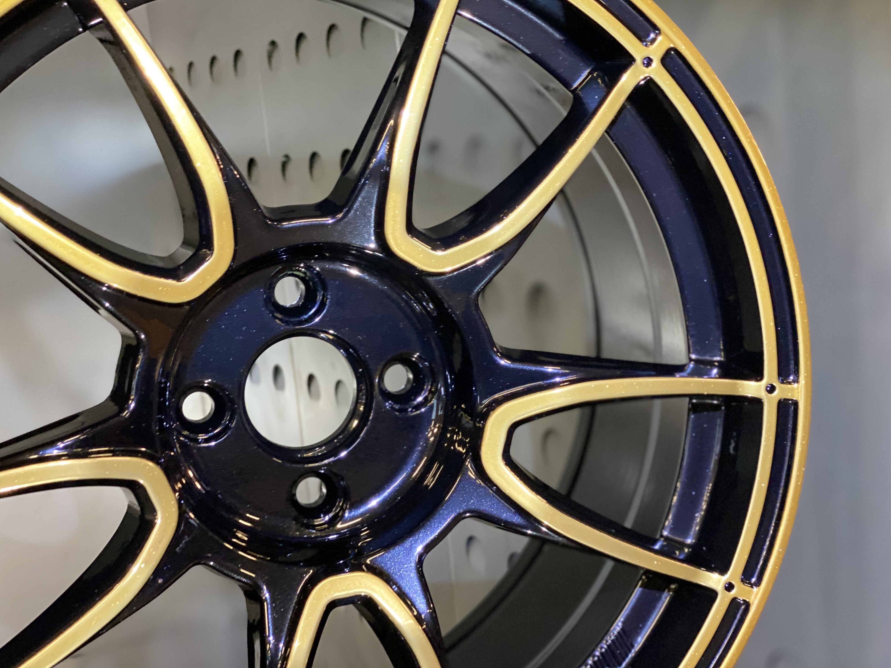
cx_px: 450
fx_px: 1364
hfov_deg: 36.2
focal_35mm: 53
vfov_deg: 27.5
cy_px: 330
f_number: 2
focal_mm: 6
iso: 400
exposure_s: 1/33
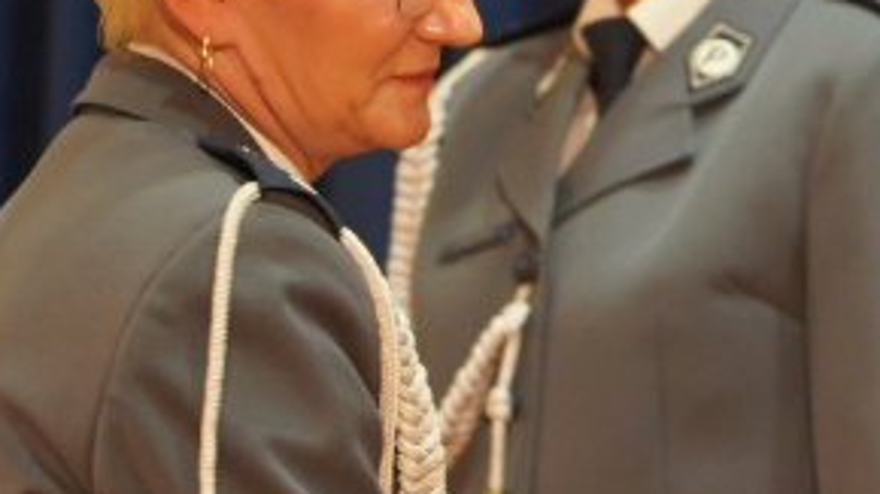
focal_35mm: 493
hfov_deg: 4.3
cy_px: 105
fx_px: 11502
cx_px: 1529
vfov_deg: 2.5
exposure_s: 1/160
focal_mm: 105
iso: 2000
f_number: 4
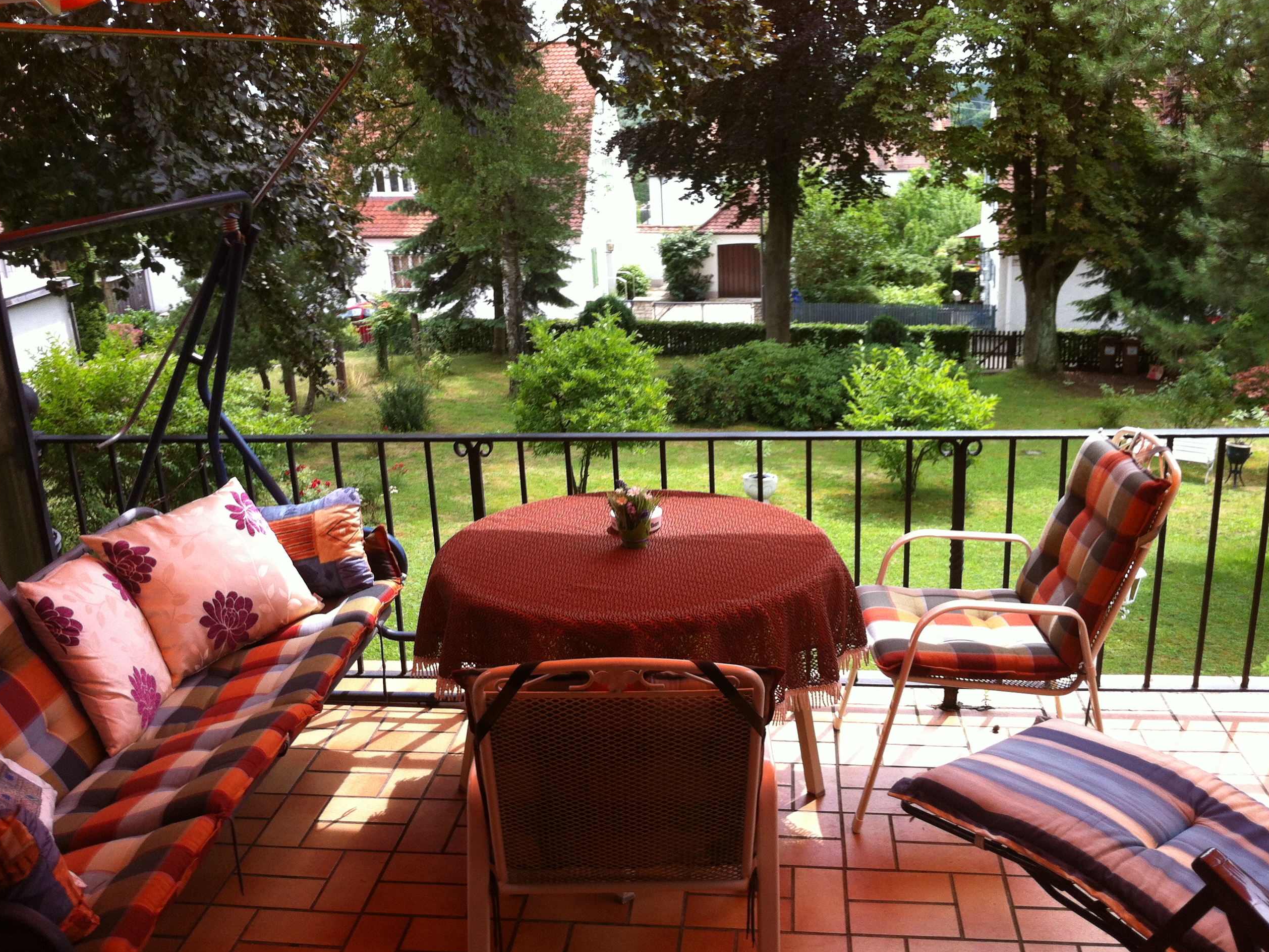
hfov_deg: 51.4
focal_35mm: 36
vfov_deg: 39.7
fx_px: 1320
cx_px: 622
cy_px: 473
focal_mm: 3.85
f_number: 2.8
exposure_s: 1/214
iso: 80
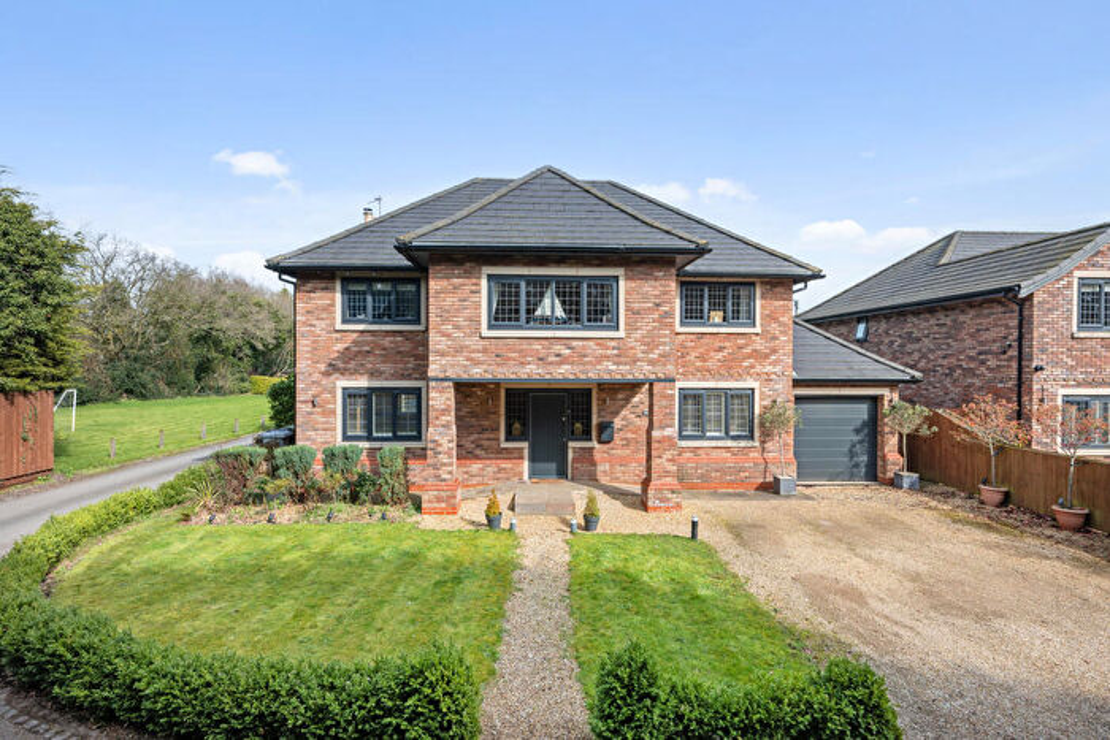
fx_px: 540
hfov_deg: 91.6
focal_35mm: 18
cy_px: 370
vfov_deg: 68.9
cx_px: 555
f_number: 10
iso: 160
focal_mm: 17.5
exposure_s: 1/125
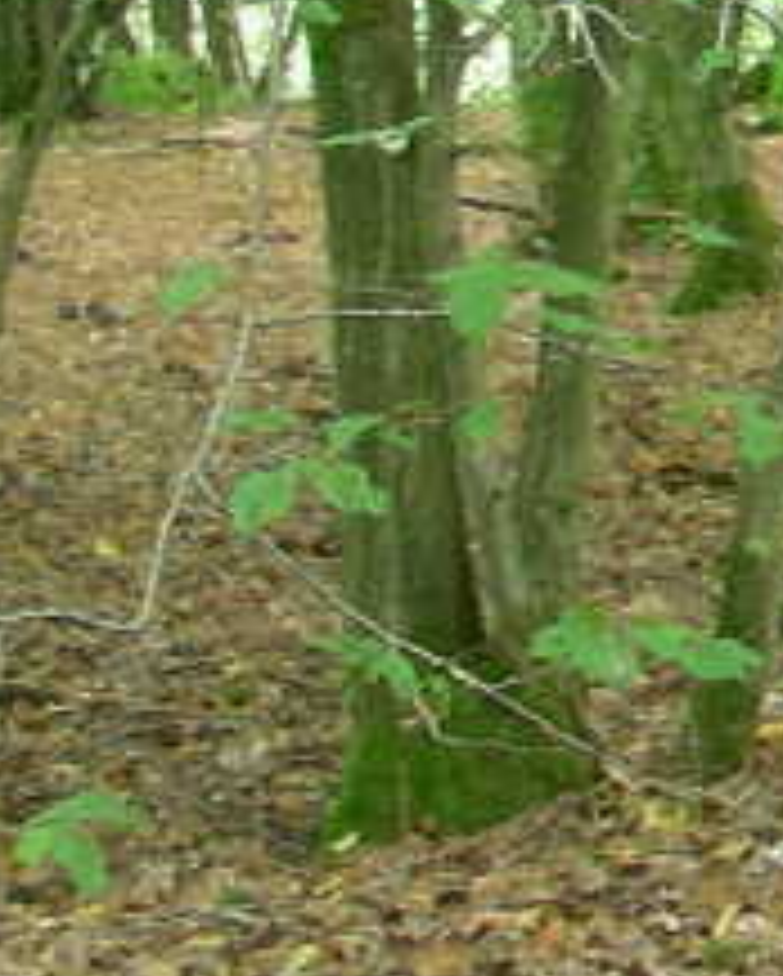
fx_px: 5062
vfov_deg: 10.7
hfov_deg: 8.0
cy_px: -391
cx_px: 1998
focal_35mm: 175
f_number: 3.5
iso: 50
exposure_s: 1/6.3
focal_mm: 6.3
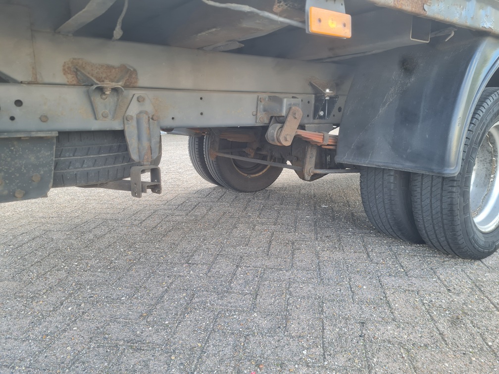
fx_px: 375
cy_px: 187
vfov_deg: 53.1
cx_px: 250
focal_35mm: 26
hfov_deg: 67.3
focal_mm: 5.4
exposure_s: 1/100
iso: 50
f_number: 1.8
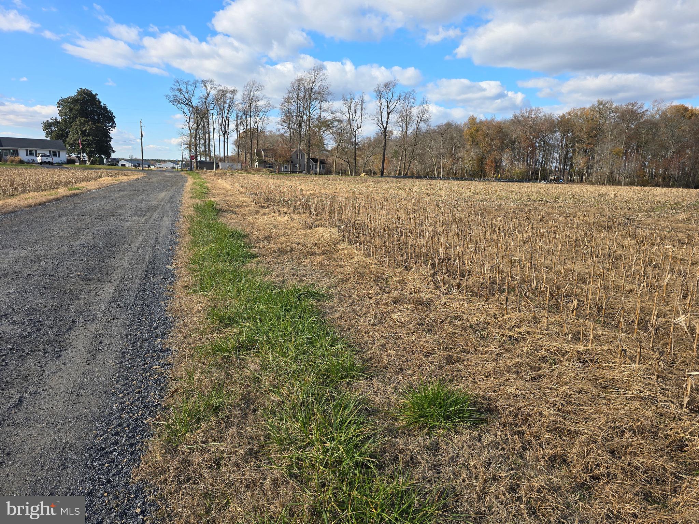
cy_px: 262
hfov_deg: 73.9
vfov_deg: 58.9
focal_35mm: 23
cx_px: 350
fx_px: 464
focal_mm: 6.3
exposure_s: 1/528
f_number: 1.7
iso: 12
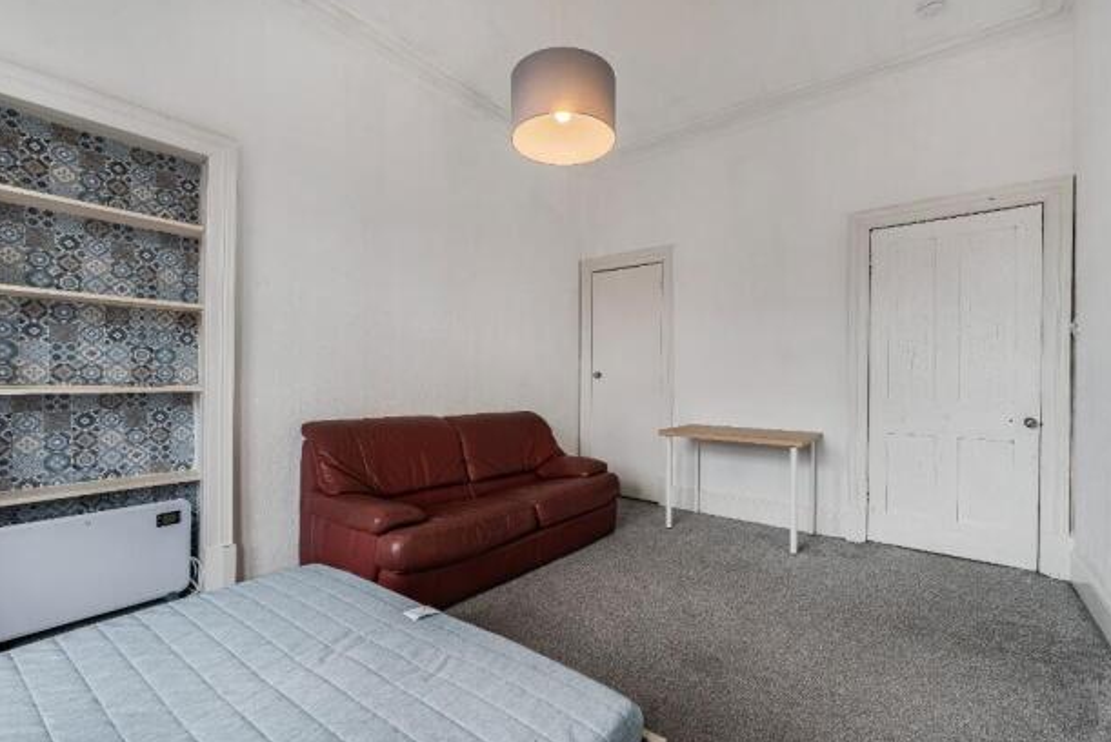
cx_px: 577
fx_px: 483
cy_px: 388
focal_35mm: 16
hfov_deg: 97.9
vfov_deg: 75.0
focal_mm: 14.6
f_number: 10
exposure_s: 1/8
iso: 125
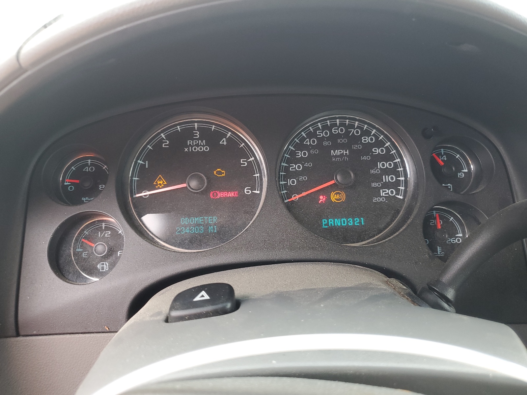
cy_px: 198
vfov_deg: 53.1
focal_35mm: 26
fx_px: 396
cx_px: 264
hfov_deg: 67.3
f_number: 1.5
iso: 63
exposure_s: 1/60.2
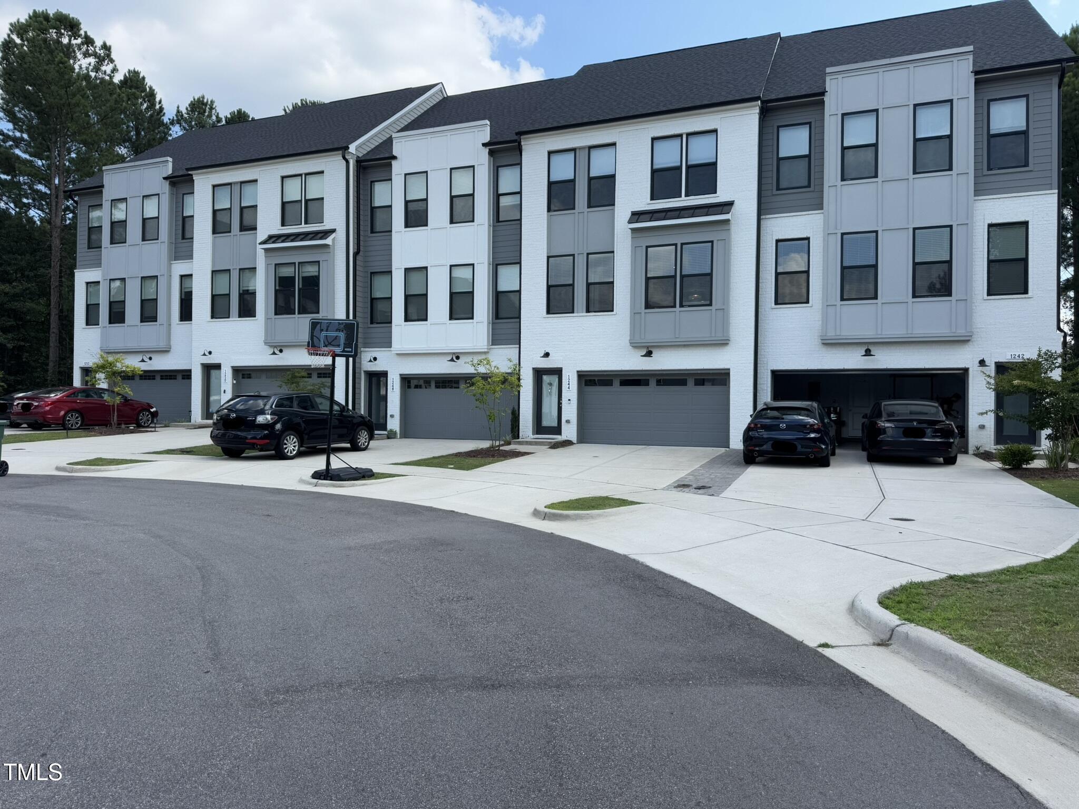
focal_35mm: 24
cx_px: 540
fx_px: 748
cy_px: 404
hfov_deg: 71.6
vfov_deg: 56.8
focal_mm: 6.76
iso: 80
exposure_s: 1/2331
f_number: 1.78
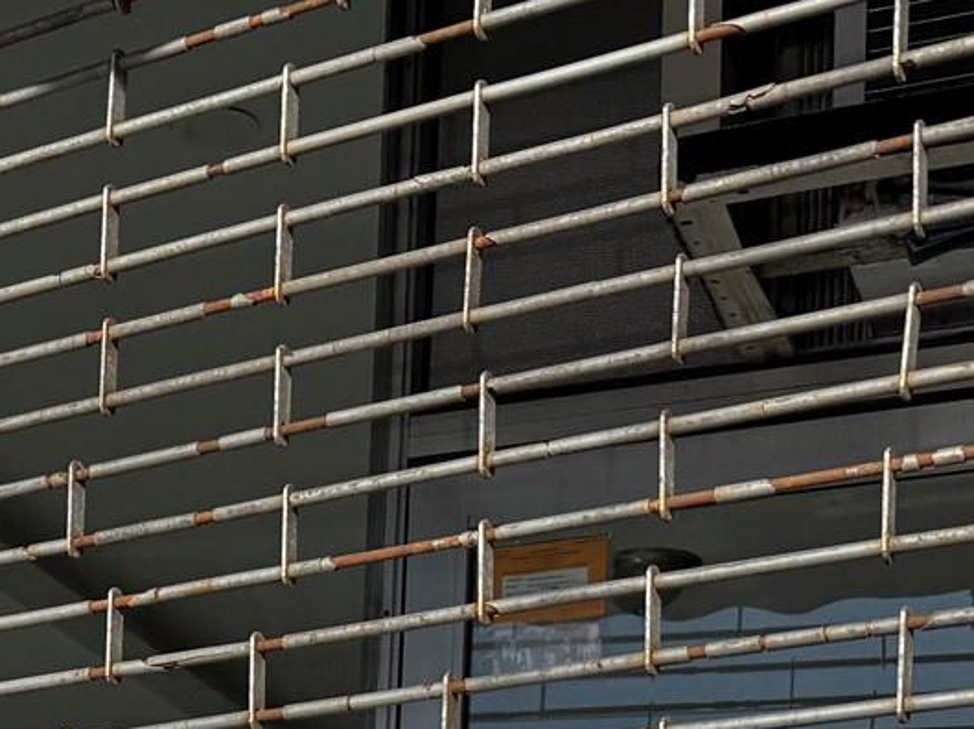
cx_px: -123
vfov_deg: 14.1
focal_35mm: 93
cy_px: 1309
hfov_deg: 20.1
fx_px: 2615
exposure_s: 1/6711
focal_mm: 6.76
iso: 80
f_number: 1.78
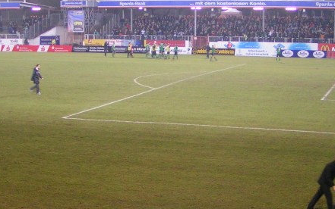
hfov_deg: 28.2
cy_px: 85
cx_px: 163
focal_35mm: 73
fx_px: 667
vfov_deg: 17.9
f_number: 2.8
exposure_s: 1/30
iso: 200
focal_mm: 5.8
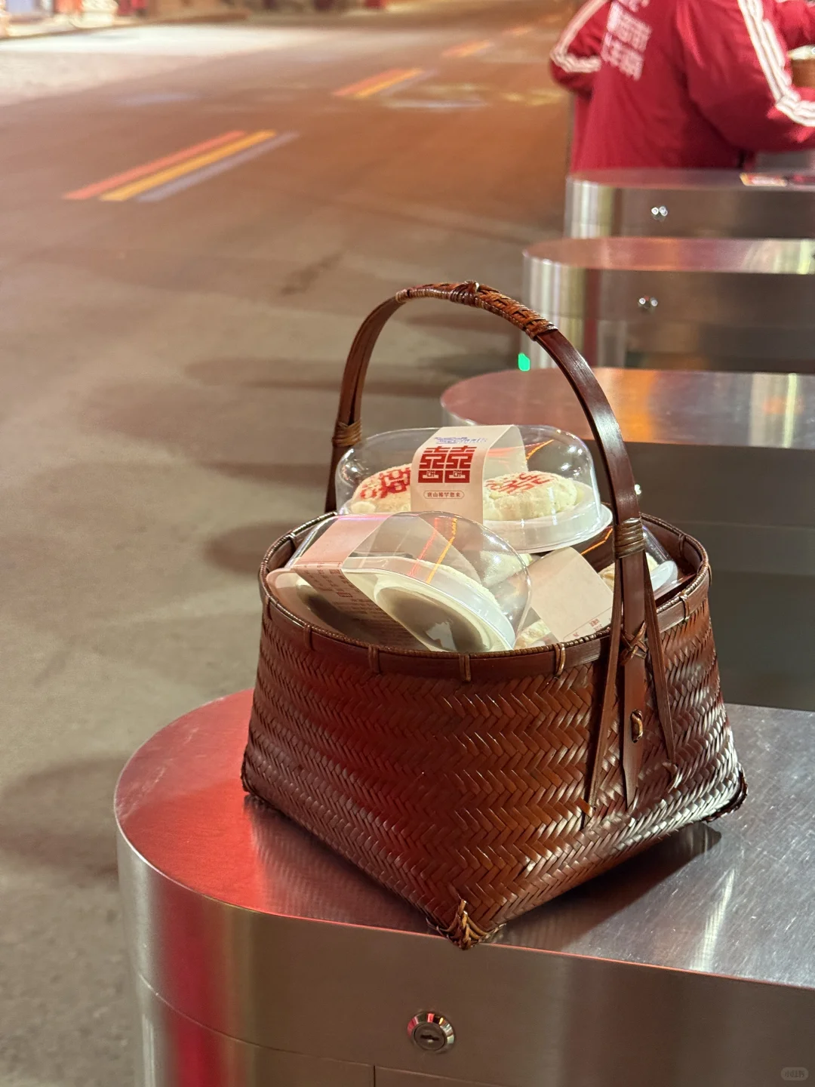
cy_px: 544
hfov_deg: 30.3
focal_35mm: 48
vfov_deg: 39.7
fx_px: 1507
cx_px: 408
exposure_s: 1/33
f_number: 1.78
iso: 400
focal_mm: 6.76
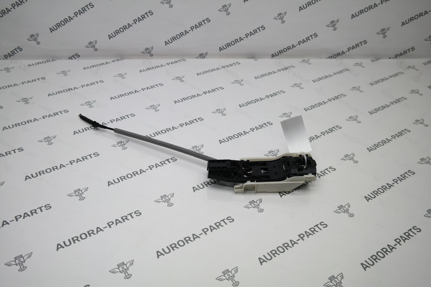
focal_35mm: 41
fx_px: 491
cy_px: 144
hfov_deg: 47.4
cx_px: 216
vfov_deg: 32.6
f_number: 4
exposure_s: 1/100
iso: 100
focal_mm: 27
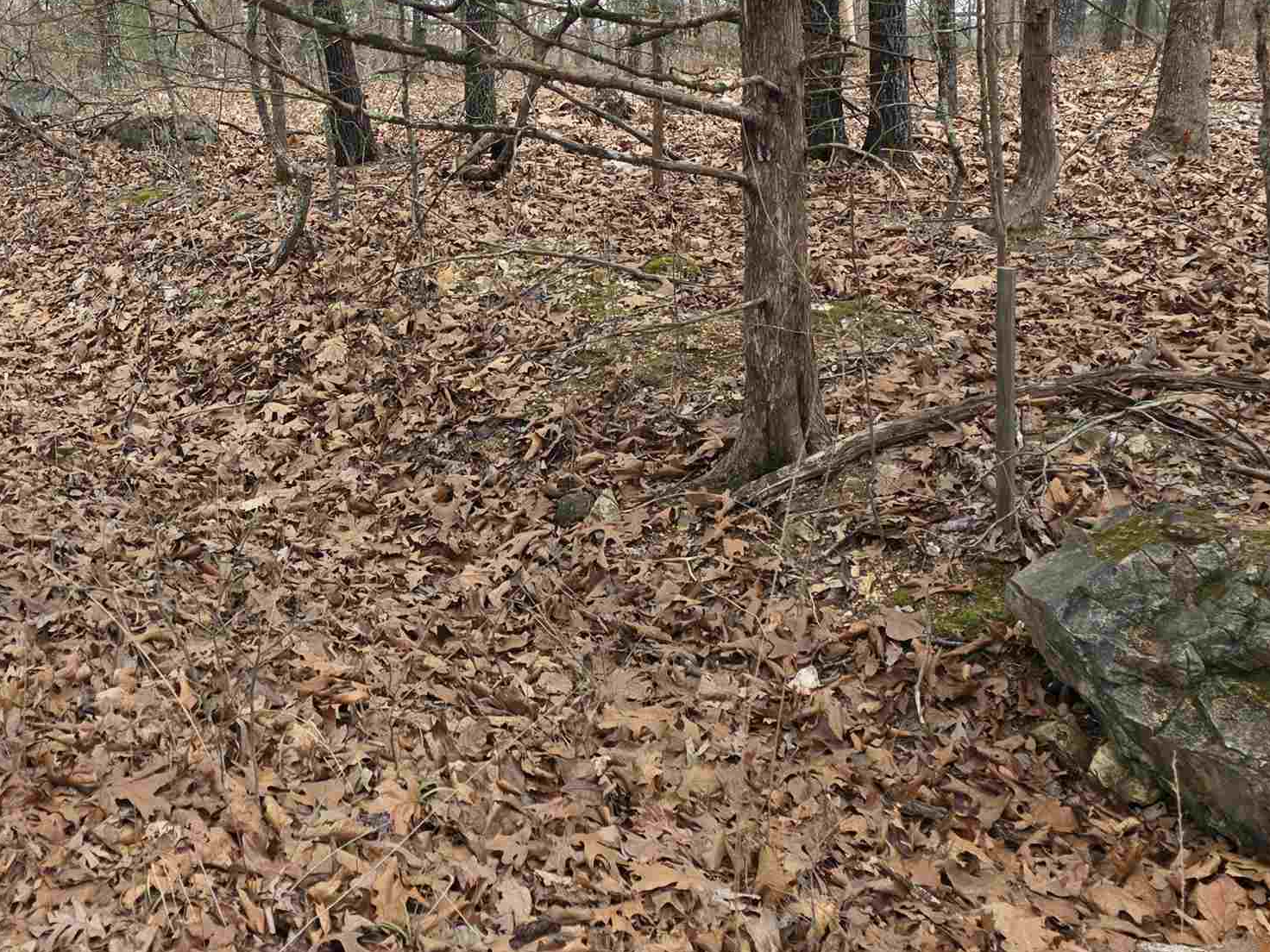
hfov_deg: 39.1
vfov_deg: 29.8
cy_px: 254
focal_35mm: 48
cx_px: 397
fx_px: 1761
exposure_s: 1/180
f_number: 1.7
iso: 40
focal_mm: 6.3
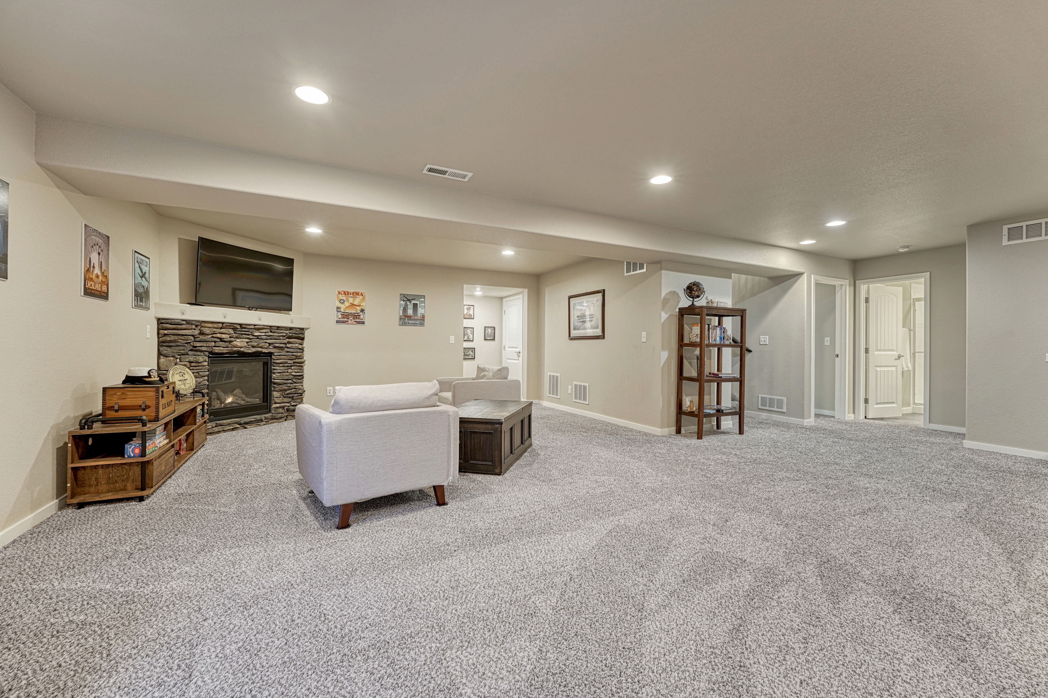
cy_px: 349
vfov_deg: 81.2
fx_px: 408
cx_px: 524
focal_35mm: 14
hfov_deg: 104.3
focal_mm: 14
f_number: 8
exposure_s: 1/1.25
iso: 400
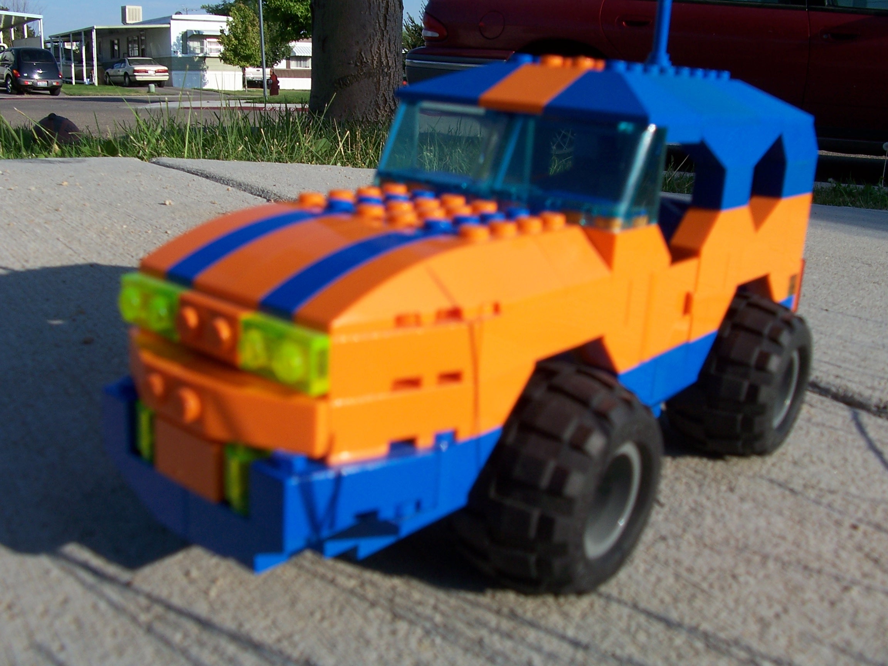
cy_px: 333
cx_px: 444
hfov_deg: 52.6
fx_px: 898
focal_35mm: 35
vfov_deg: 40.7
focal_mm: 6
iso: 80
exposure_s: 1/750
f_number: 4
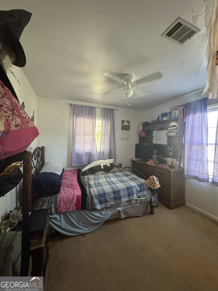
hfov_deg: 85.7
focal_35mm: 14
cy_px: 146
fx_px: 118
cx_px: 109
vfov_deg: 102.1
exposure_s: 1/60
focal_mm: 2.22
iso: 1250
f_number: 2.2
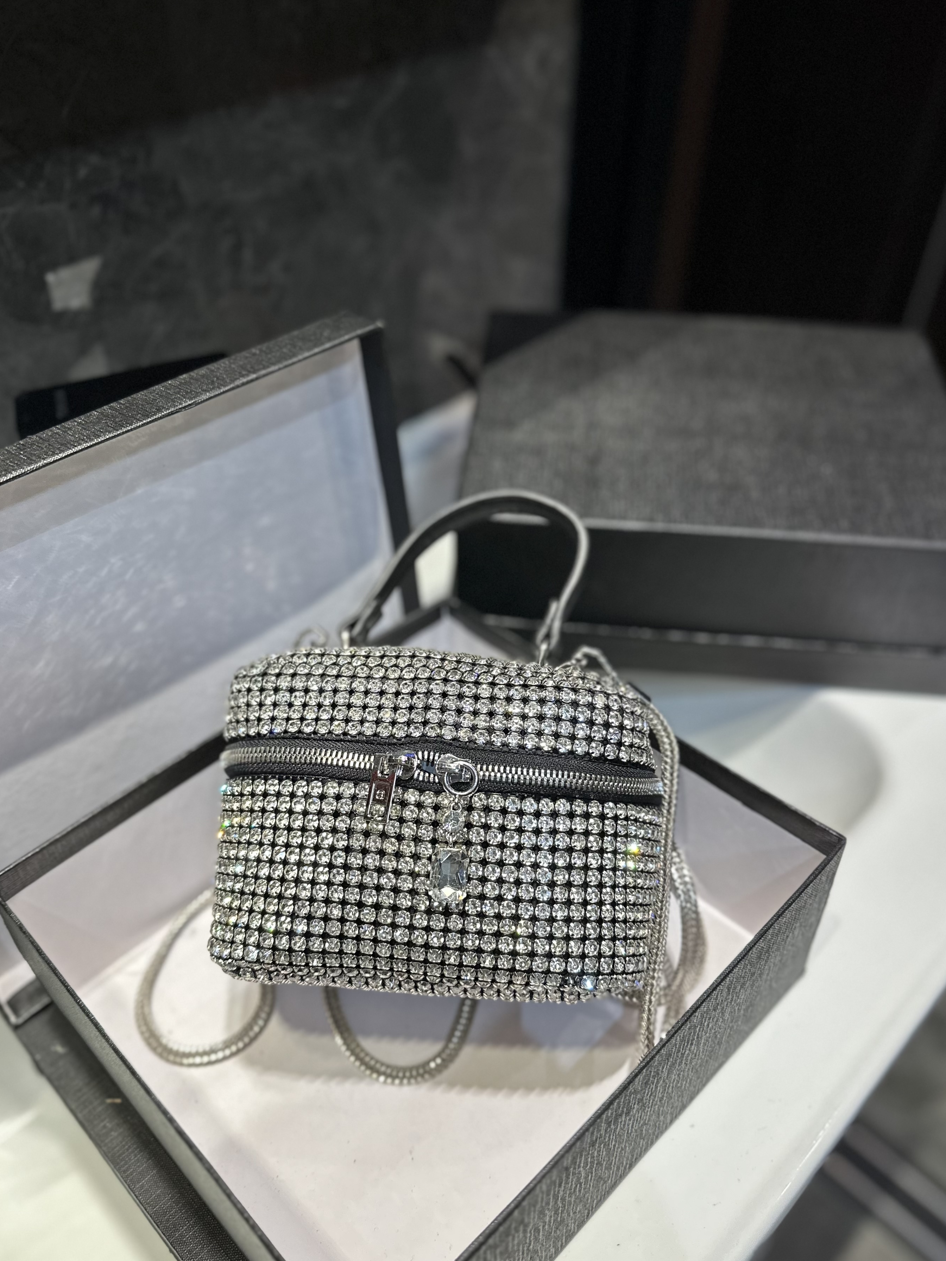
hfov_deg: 51.3
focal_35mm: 27
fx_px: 984
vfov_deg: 65.3
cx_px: 450
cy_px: 648
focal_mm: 6.86
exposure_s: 1/100
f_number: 1.78
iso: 200
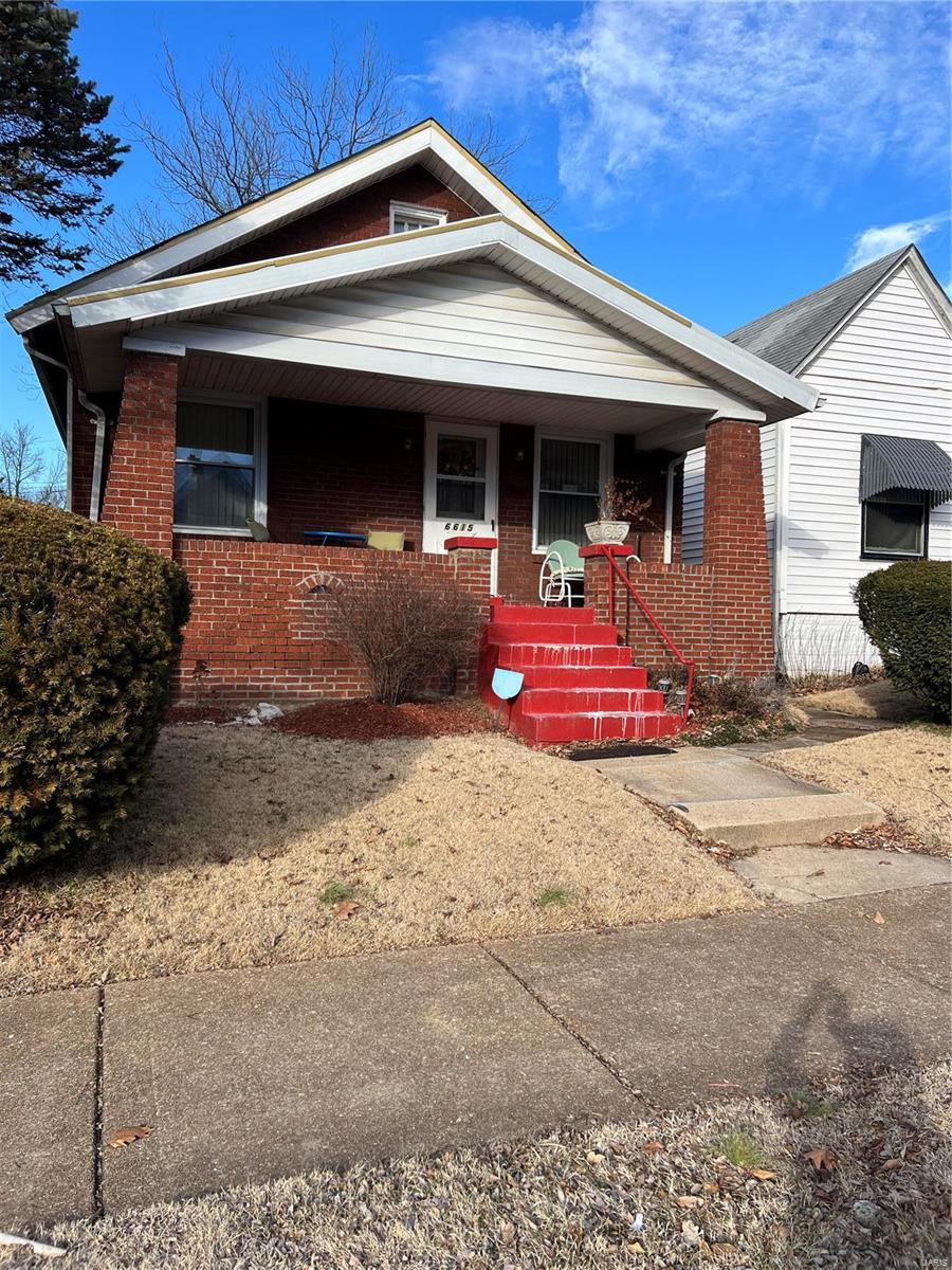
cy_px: 635
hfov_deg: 53.1
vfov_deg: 67.3
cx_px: 476
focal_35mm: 26
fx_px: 953
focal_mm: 5.7
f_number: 1.5
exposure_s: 1/1838
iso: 50
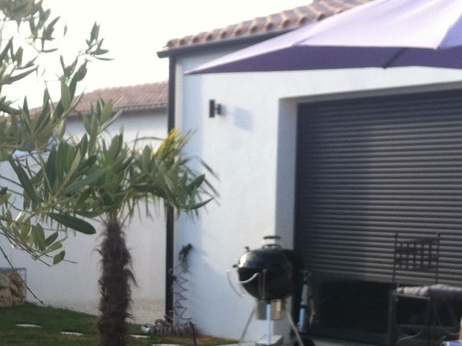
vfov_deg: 16.1
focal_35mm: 90
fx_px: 1200
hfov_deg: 21.7
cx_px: 145
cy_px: 330
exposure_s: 1/296
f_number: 2.8
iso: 80
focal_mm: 3.85
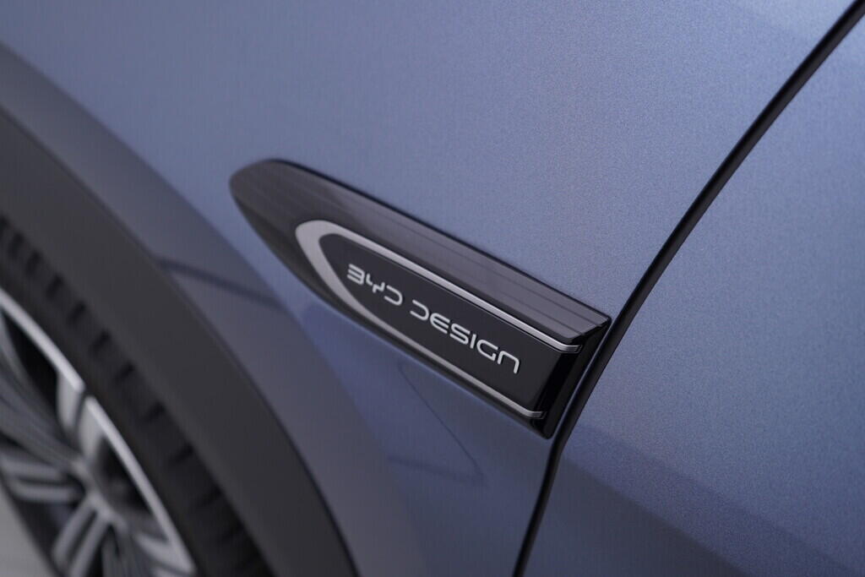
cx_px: 432
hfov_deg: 53.1
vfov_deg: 36.9
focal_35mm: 36
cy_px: 288
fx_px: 865
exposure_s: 1/80
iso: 125
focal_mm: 24
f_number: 4
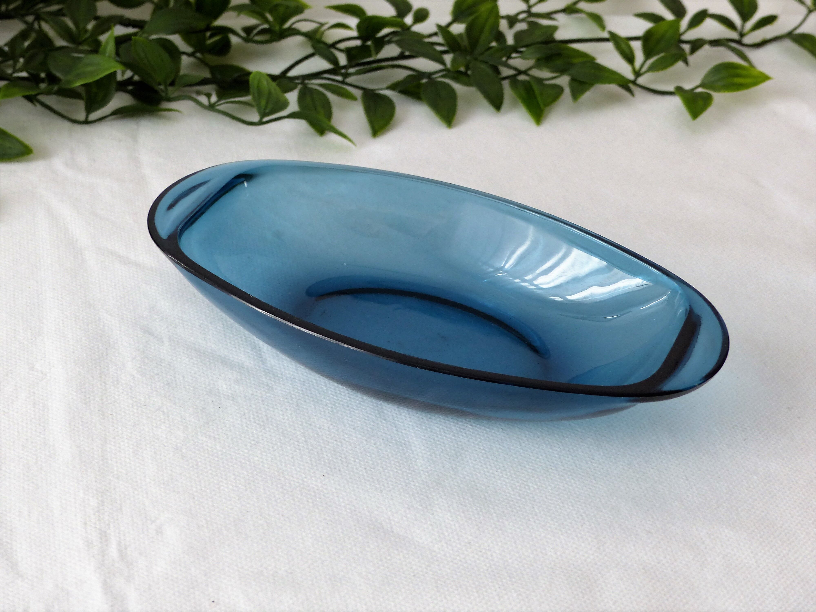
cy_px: 306
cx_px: 408
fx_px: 1650
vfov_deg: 21.0
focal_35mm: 70
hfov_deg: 27.8
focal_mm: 11.9
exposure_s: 1/60
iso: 200
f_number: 2.8
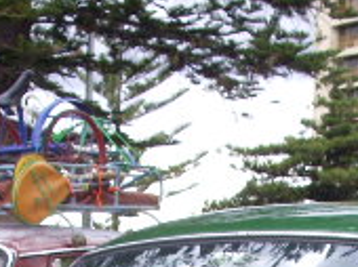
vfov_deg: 10.7
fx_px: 1363
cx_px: 259
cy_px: 433
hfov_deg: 14.9
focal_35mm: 132
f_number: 4.3
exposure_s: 1/200
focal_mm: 5.8
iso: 160
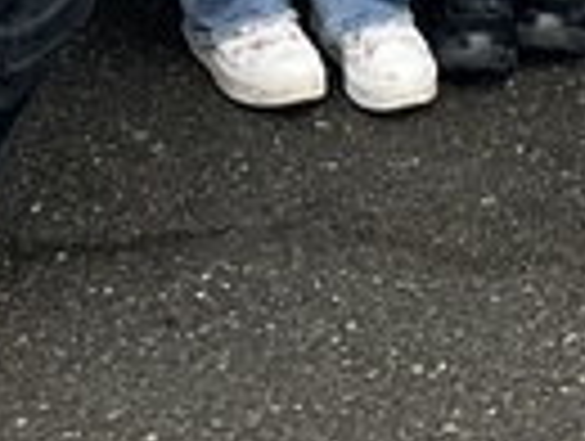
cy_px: -922
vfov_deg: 7.0
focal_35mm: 189
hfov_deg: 10.4
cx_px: 446
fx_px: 3200
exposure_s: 1/435
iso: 80
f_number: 1.78
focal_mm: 6.86
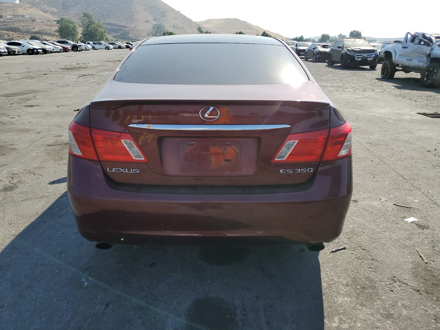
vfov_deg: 53.1
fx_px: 330
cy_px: 165
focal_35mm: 26
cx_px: 220
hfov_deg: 67.3
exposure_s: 1/3333
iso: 50
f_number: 1.5
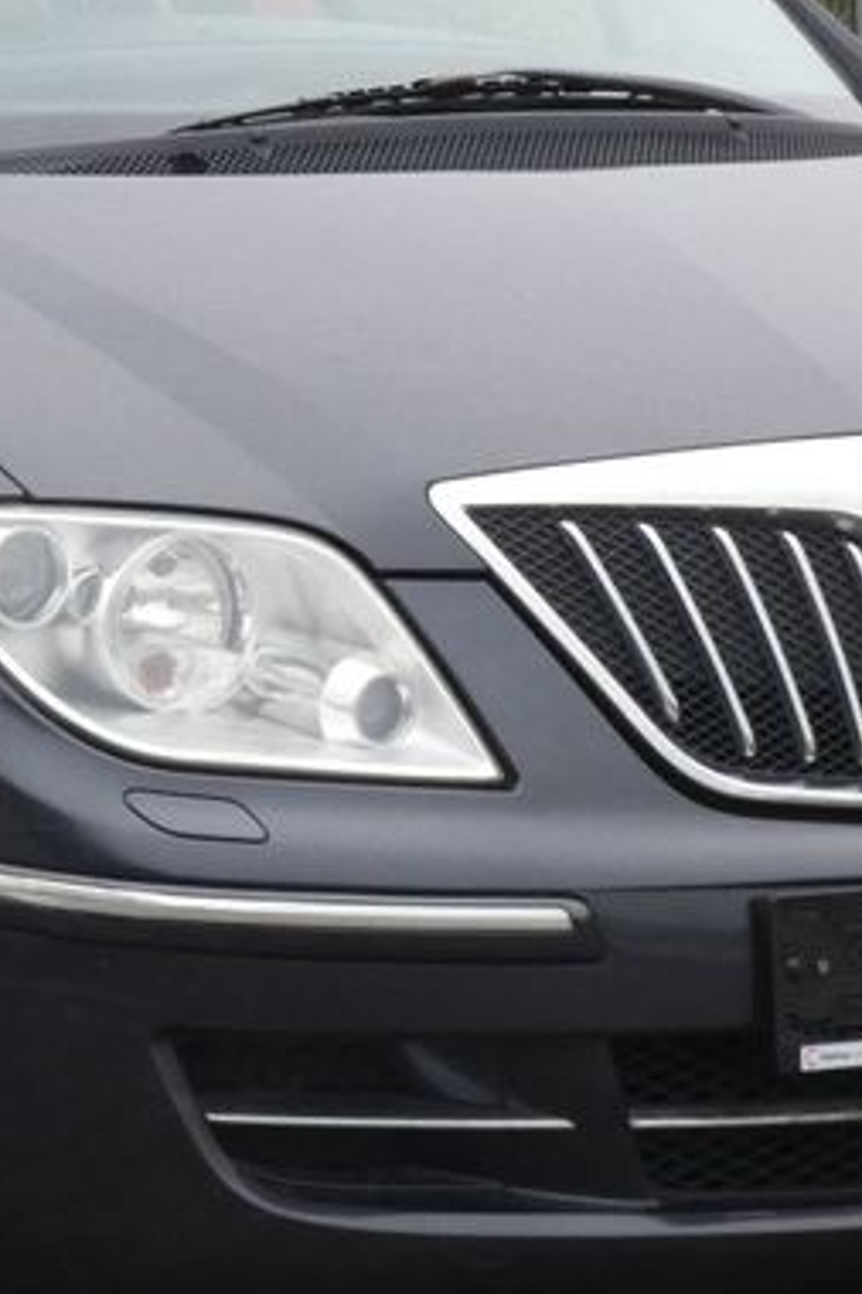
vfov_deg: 11.1
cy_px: 422
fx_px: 6650
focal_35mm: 185
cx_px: -123
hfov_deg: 7.4
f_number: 5.6
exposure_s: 1/80
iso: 250
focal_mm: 11.9
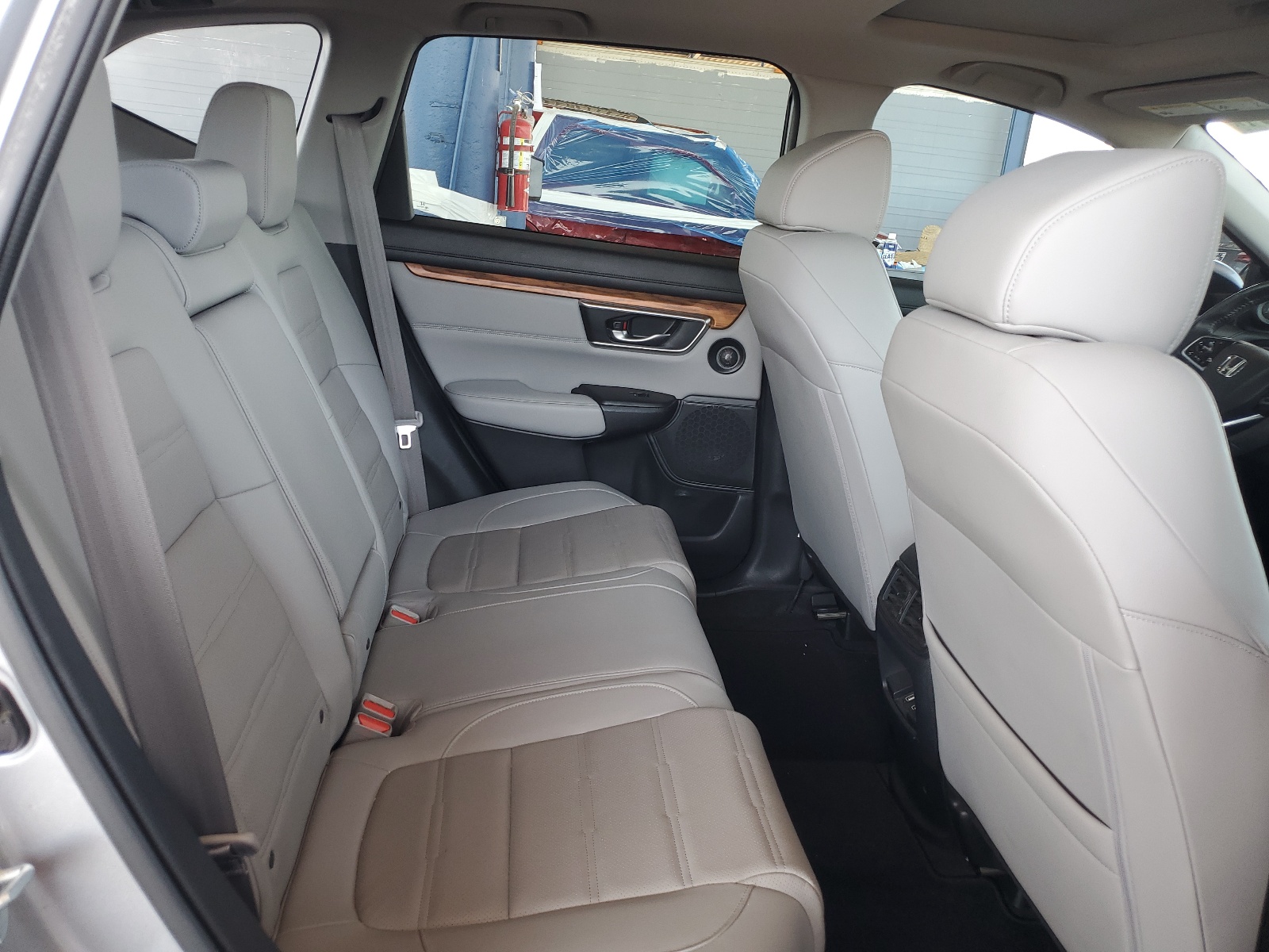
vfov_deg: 53.1
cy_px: 476
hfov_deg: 67.3
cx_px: 634
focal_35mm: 26
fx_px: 953
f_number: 1.5
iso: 52
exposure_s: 1/60.2
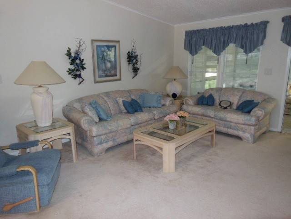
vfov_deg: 54.9
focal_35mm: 25
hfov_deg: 69.4
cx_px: 146
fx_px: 210
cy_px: 110
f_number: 3.5
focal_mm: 4.5
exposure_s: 1/25
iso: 200
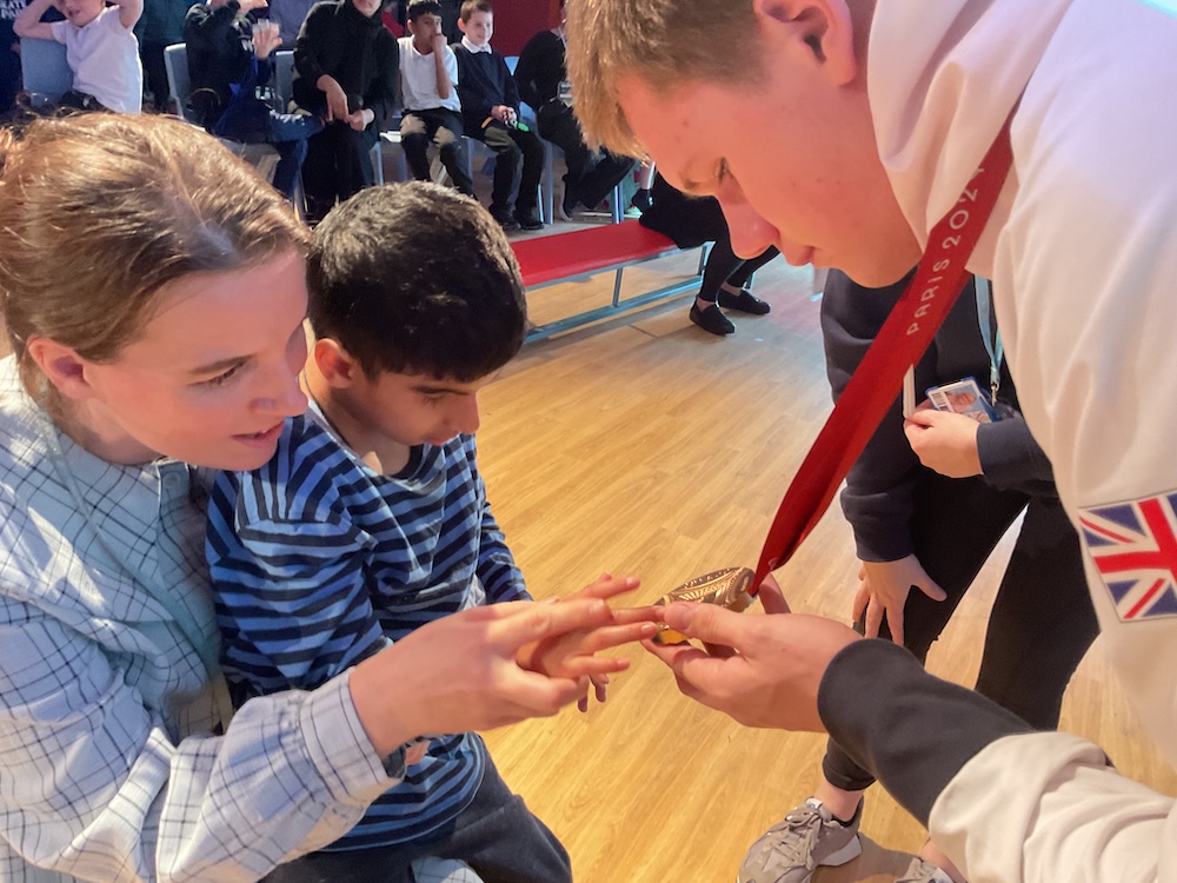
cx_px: 588
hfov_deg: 61.7
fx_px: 986
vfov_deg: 48.2
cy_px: 442
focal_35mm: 29
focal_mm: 3
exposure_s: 1/50
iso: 250
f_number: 1.8
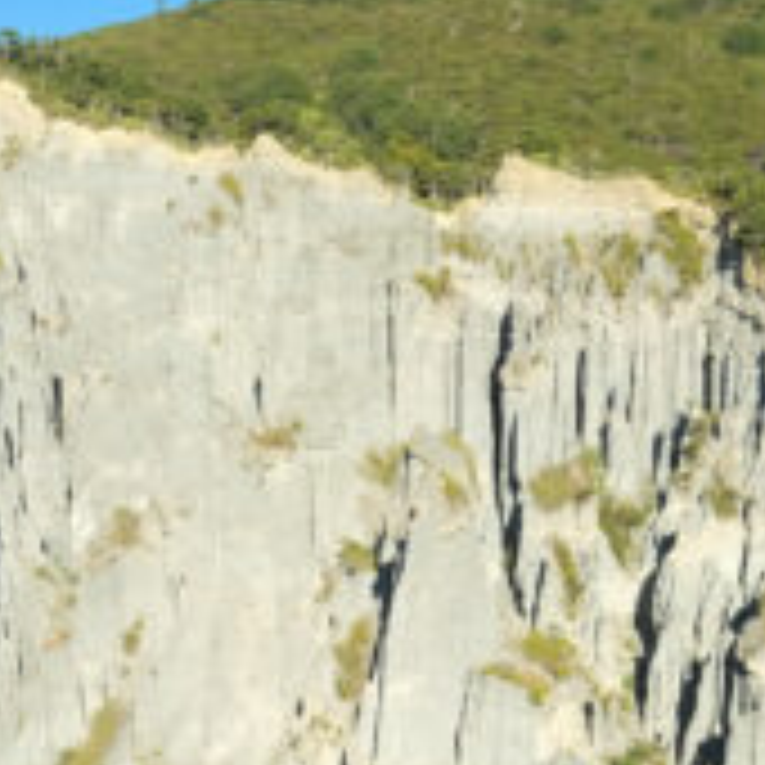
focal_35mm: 63
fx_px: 1575
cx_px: 180
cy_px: 603
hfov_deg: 26.9
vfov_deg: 26.8
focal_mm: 13.8
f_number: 5.6
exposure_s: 1/350
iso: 200
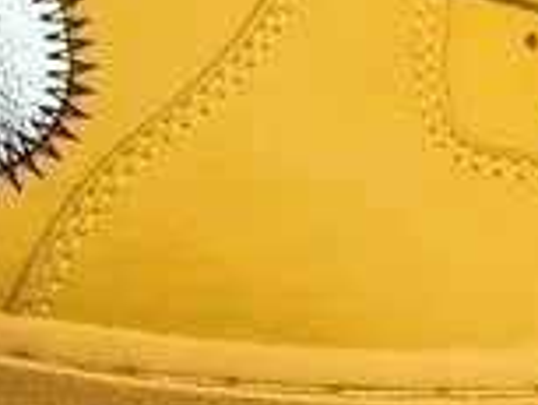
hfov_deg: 10.8
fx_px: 2831
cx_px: 35
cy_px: 326
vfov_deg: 8.2
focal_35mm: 182
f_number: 2.4
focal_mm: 3.3
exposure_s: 1/298
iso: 25
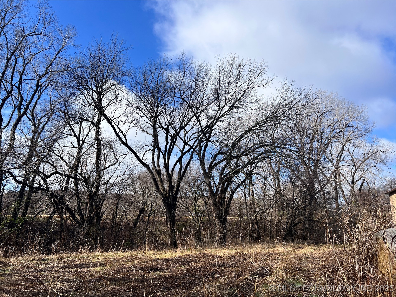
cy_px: 148
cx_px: 198
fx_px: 297
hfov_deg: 67.3
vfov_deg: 53.1
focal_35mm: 26
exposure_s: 1/3257
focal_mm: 5.7
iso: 50
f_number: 1.5
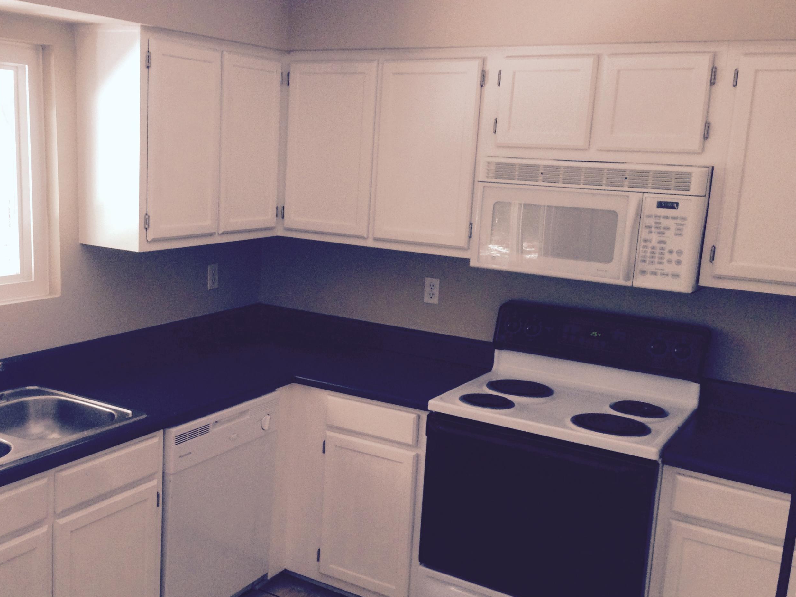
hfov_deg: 46.5
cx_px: 315
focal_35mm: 40
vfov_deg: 36.0
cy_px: 303
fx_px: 920
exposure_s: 1/20
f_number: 2.4
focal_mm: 4.12
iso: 250
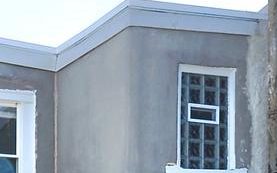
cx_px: -128
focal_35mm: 113
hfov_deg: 16.9
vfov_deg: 9.9
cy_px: 441
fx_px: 853
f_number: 8
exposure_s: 1/200
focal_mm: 10
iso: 100
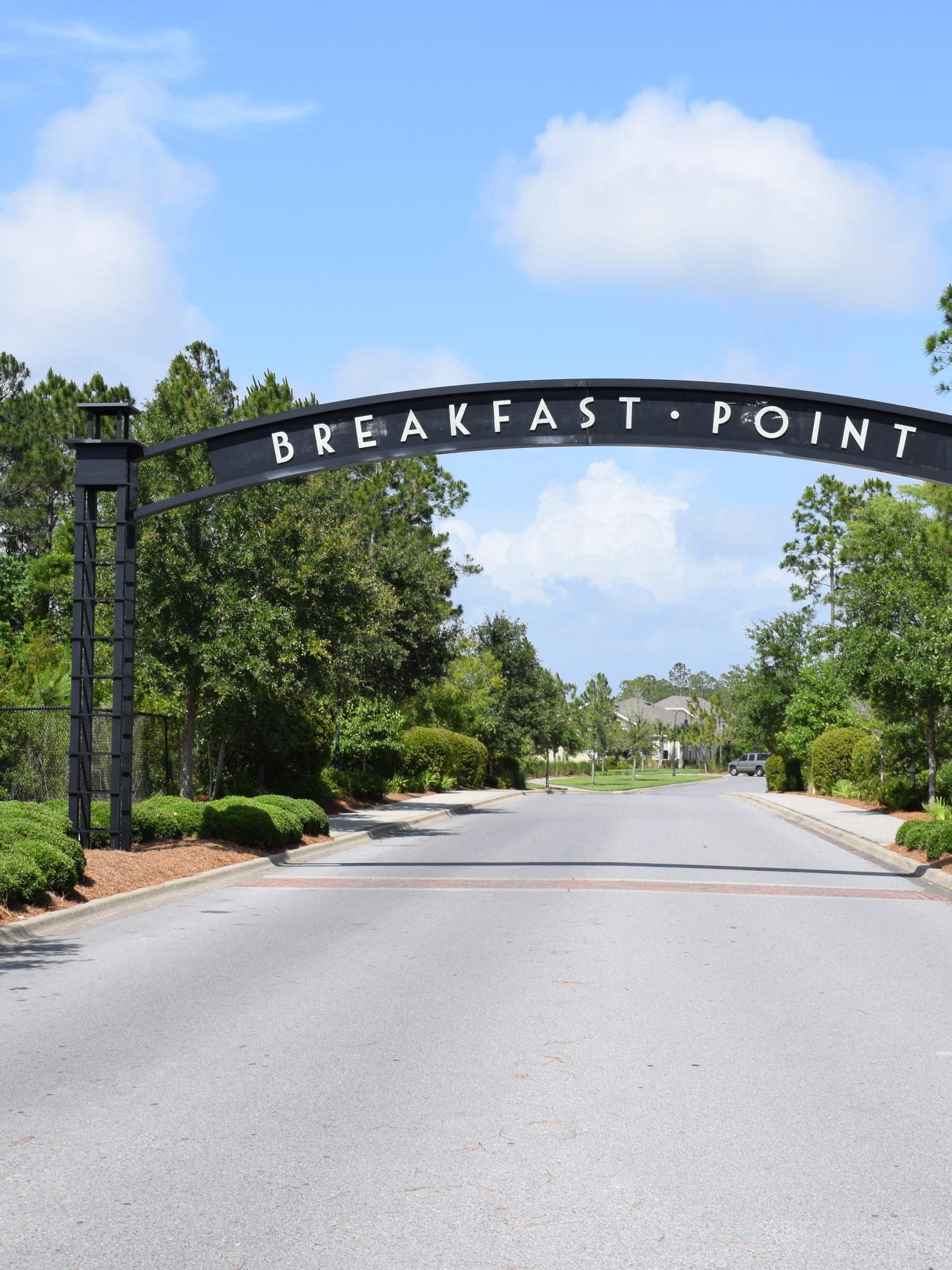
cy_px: 639
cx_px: 341
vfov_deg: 35.1
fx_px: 2007
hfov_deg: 26.6
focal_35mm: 55
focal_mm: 25
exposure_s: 1/320
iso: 200
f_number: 9
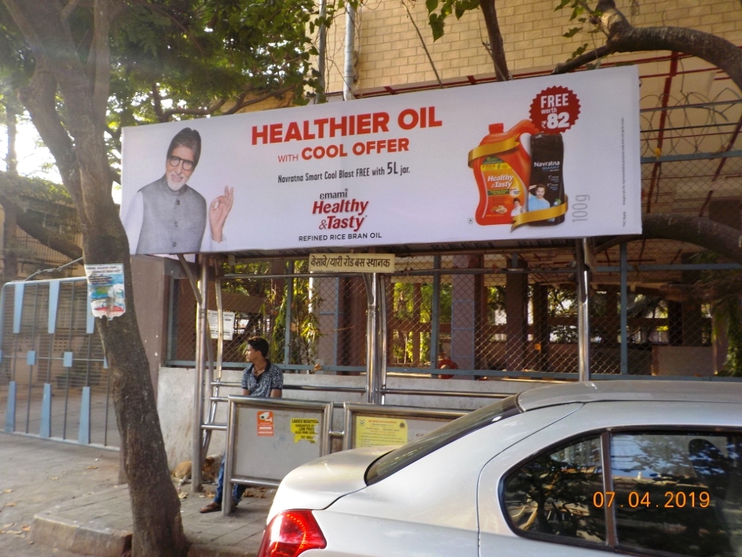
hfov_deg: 60.0
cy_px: 278
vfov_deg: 46.8
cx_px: 371
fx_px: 643
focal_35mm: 30
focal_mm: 4.1
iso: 125
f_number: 3.3
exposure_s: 1/100
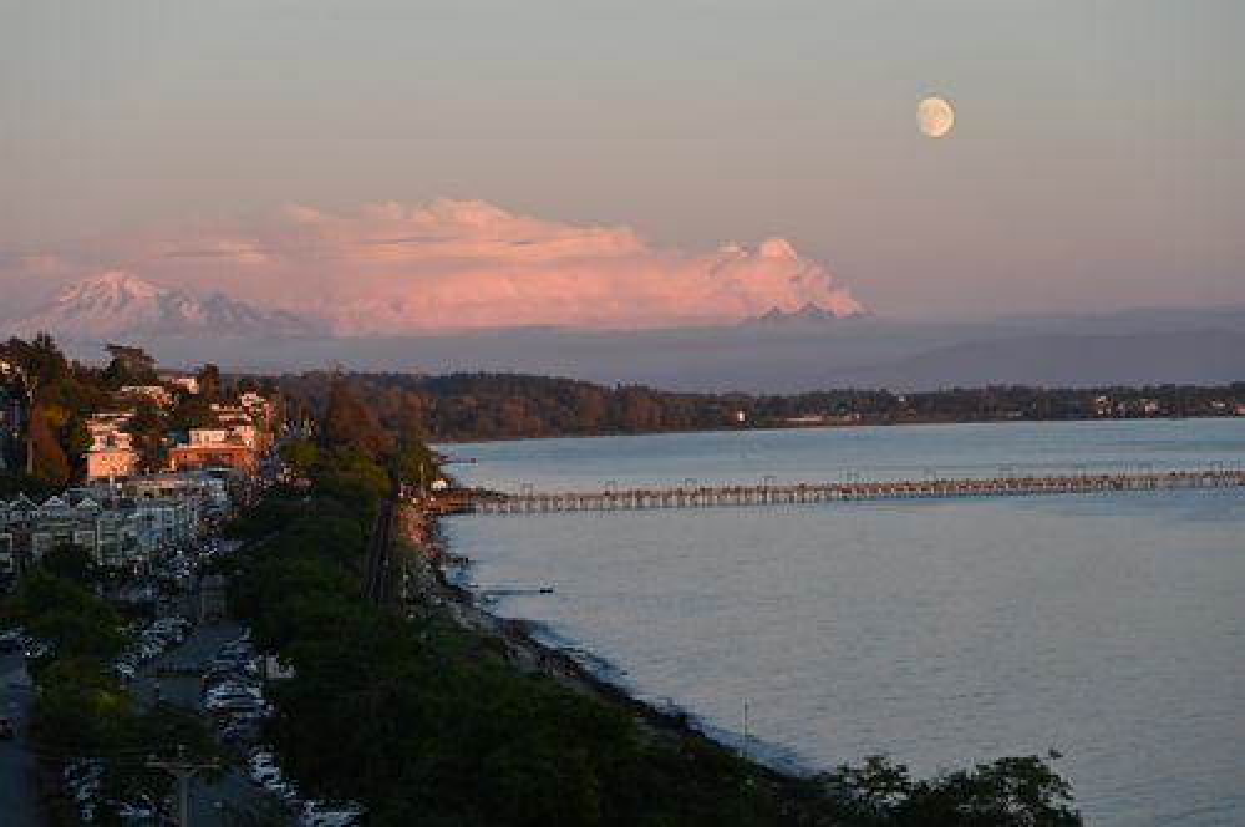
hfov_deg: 18.6
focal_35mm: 110
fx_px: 3799
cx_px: 622
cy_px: 414
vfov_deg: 12.4
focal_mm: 110
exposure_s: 1/250
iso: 400
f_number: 6.3
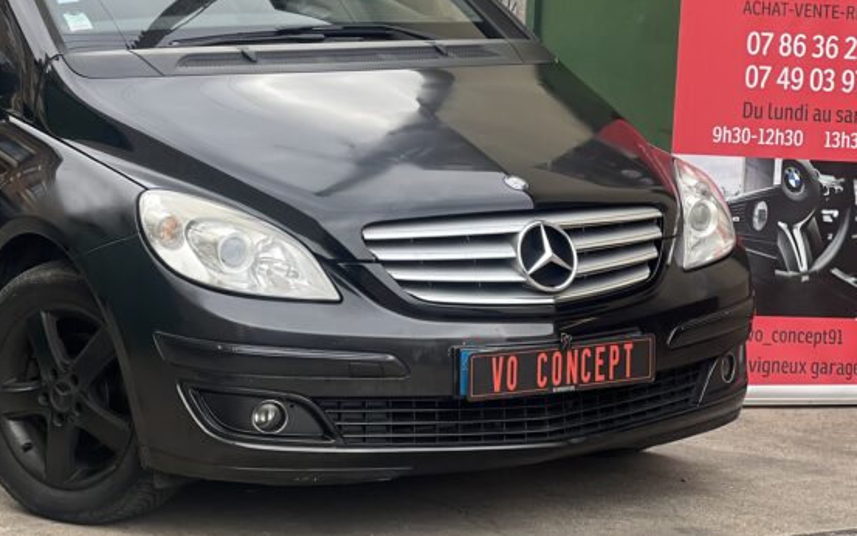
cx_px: 262
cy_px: 104
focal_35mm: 118
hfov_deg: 17.6
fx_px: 2757
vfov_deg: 11.1
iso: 20
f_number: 2.8
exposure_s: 1/121
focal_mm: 9
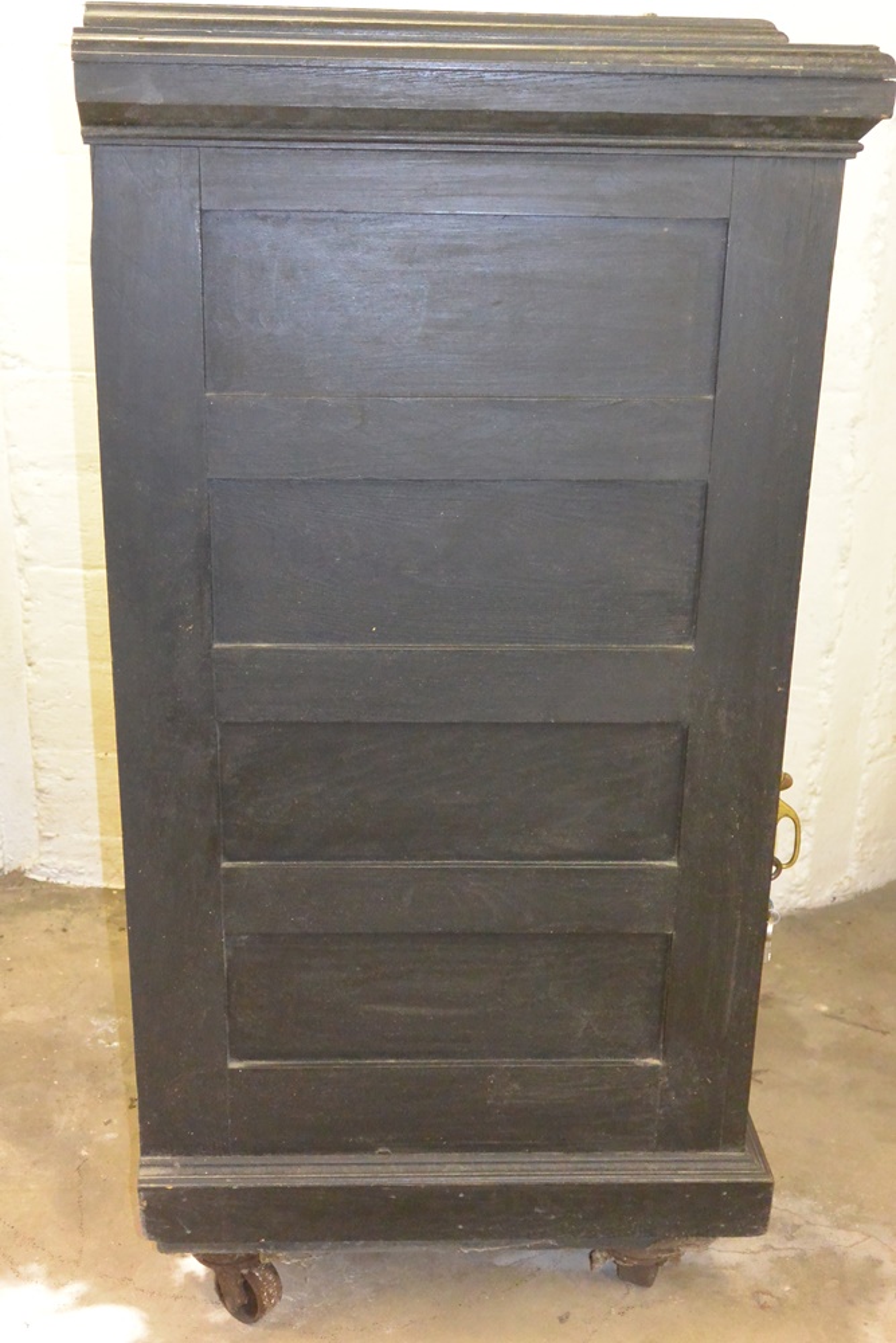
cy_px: 672
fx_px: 1381
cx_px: 448
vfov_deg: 51.9
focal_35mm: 37
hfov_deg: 36.0
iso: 2200
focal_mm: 14
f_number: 4
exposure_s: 1/60
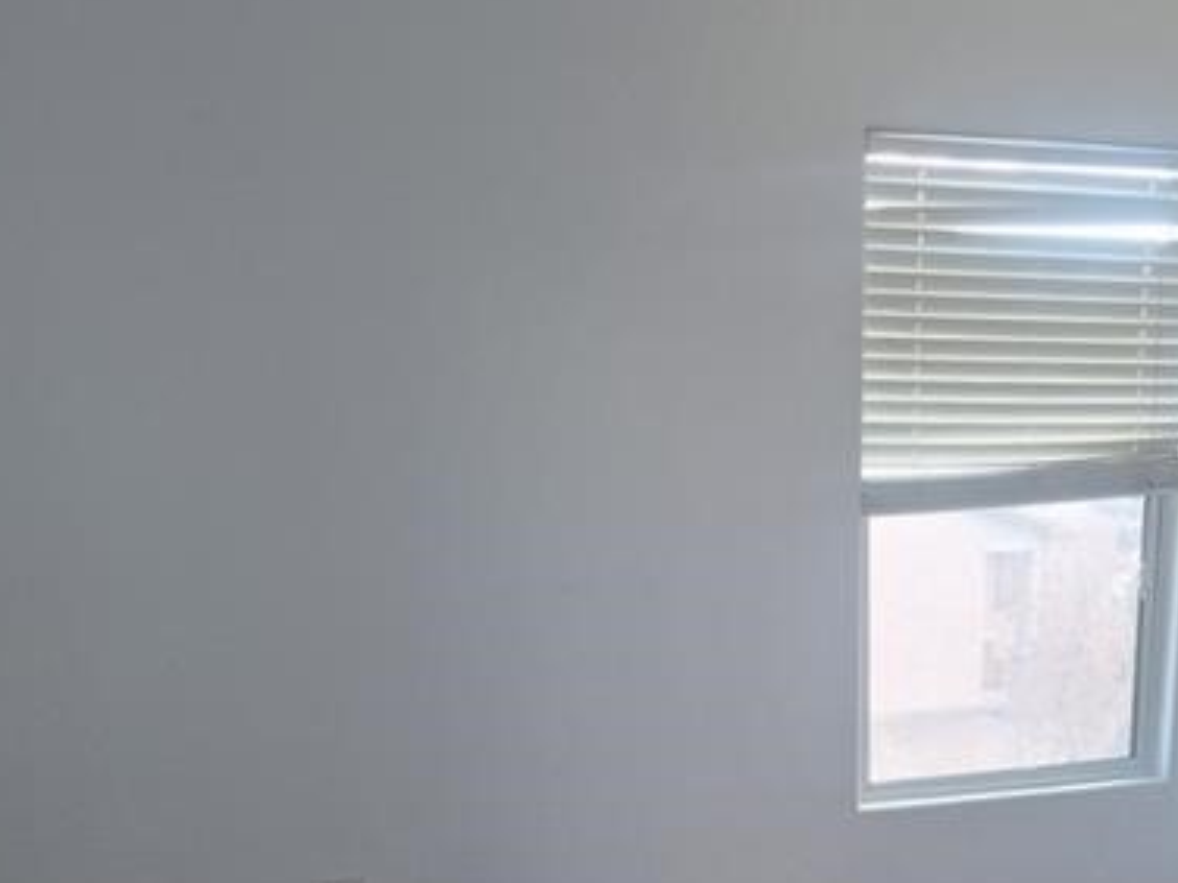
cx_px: 811
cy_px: 914
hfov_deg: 38.3
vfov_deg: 27.7
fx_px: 1667
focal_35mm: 49
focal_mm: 5.54
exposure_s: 1/40
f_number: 1.8
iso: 50
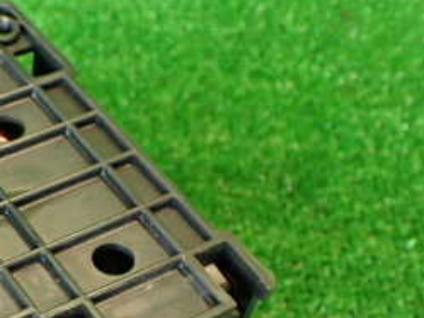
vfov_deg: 18.6
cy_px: 325
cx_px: -75
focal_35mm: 77
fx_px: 944
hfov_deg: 23.3
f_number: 2.4
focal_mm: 5.79
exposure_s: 1/30
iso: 320
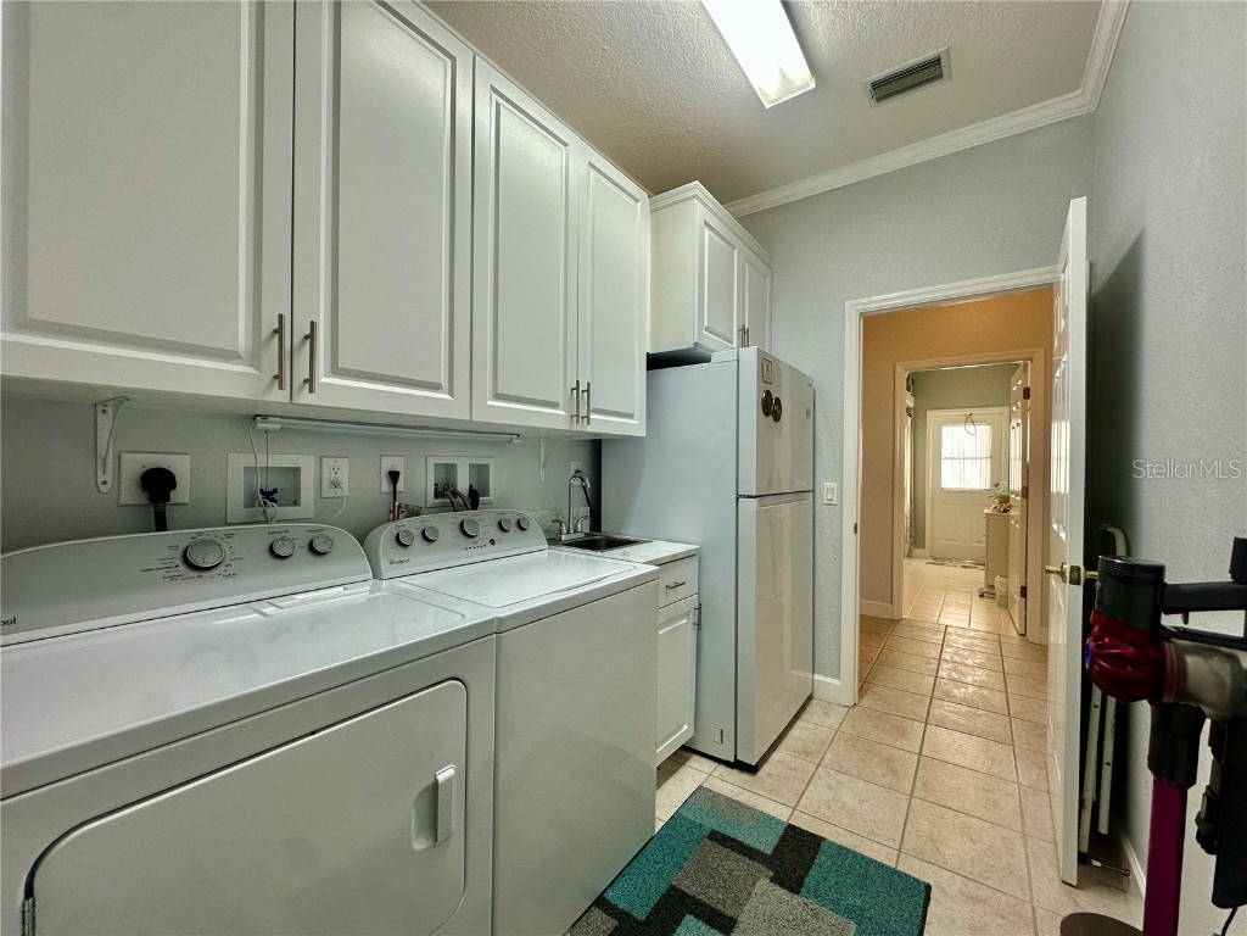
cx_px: 624
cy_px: 468
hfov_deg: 102.1
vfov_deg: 85.7
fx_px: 504
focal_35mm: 14
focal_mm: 2.22
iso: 125
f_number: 2.2
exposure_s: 1/120
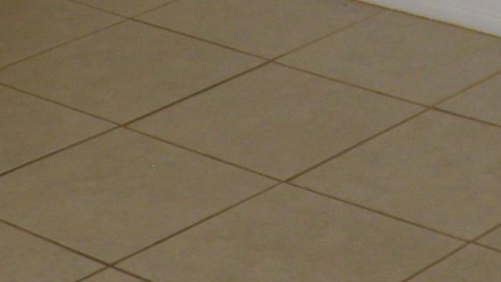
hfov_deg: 13.9
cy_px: -290
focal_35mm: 154
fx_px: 2046
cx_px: 426
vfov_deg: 7.5
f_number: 3.6
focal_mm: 4.9
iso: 50
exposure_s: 1/50
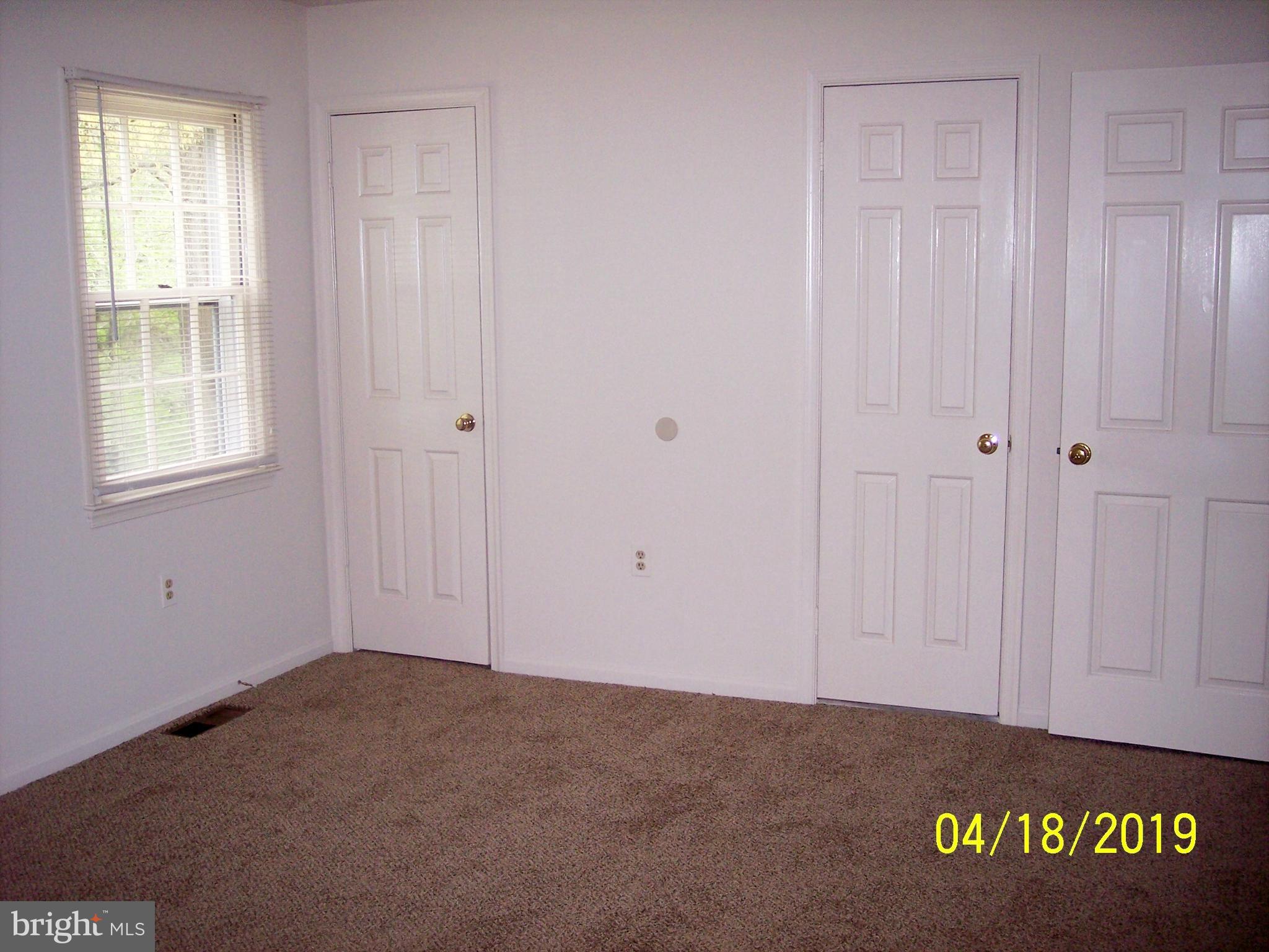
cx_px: 634
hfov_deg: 47.9
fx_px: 1430
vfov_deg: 36.8
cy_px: 476
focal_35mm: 39
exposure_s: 1/60
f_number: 2.8
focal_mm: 8
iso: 140
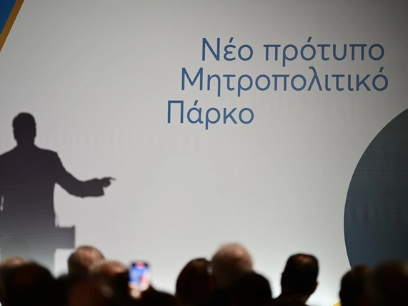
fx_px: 2192
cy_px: 154
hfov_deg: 10.6
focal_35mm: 186
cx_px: 208
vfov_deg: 8.0
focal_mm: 170
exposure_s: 1/250
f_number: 2.8
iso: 320
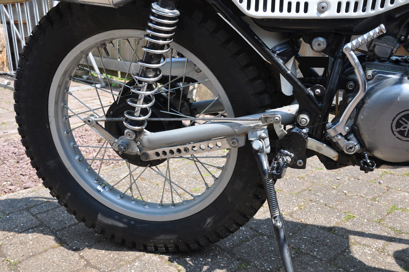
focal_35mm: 38
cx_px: 204
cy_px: 136
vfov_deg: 35.4
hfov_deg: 51.3
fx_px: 425
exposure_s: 1/125
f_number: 11
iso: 200
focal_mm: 25
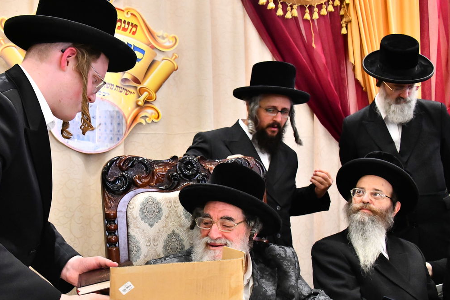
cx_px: 148
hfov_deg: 39.8
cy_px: 180
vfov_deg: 27.4
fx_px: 612
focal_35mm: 49
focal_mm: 35
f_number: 5.6
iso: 5000
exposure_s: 1/160
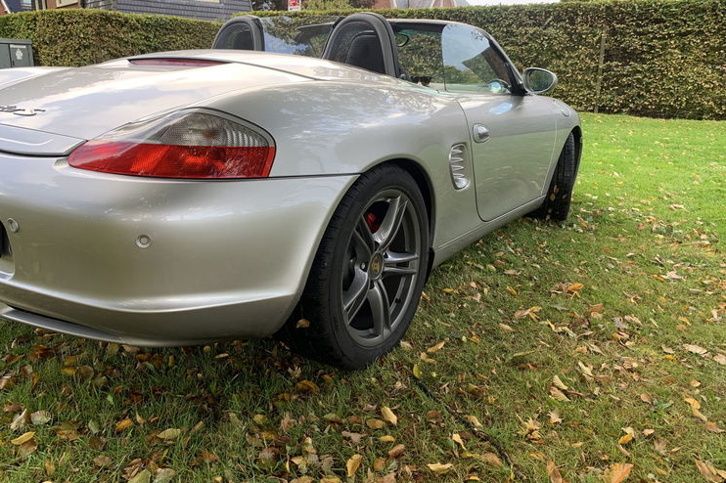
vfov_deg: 46.3
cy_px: 221
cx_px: 359
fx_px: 564
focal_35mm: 28
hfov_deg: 65.5
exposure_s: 1/121
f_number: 1.8
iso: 32
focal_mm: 4.25
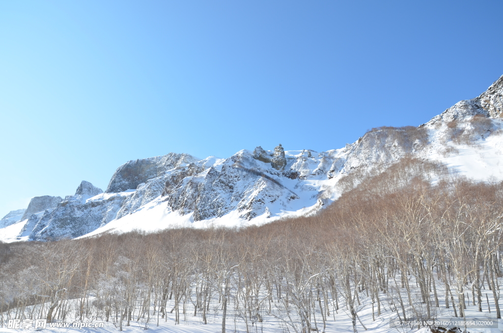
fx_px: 376
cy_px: 166
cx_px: 252
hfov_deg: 67.5
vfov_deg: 47.7
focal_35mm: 27
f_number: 8
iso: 100
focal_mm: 18
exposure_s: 1/250
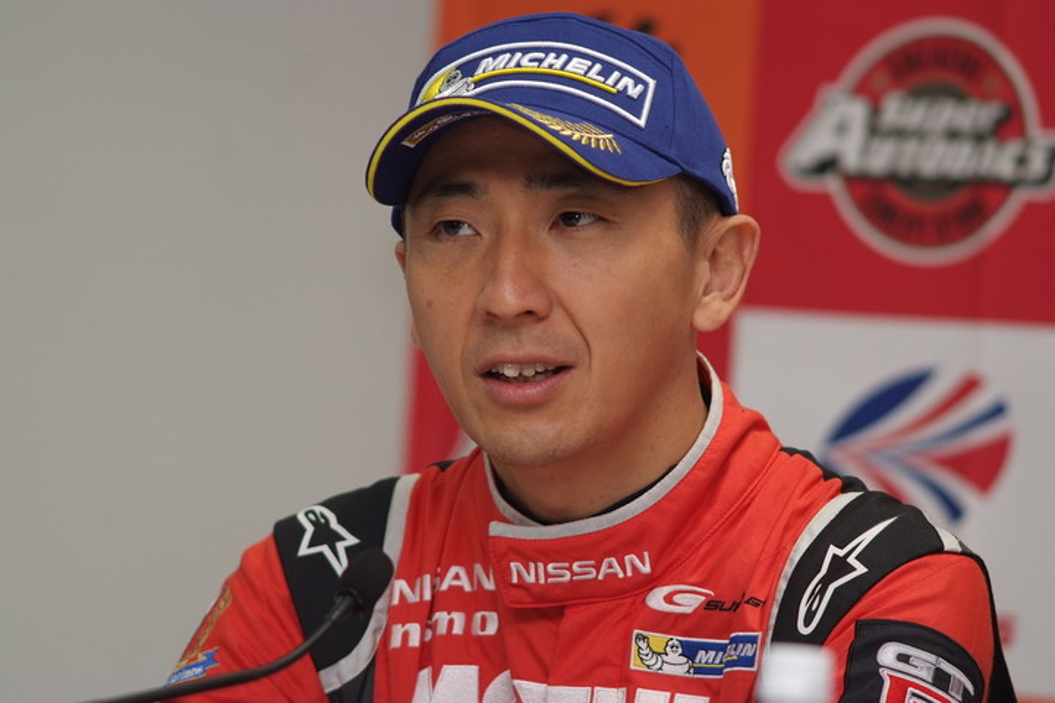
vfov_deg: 5.1
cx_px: 528
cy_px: 352
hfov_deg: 7.6
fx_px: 7912
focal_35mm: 270
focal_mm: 180
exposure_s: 1/250
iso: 400
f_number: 2.8
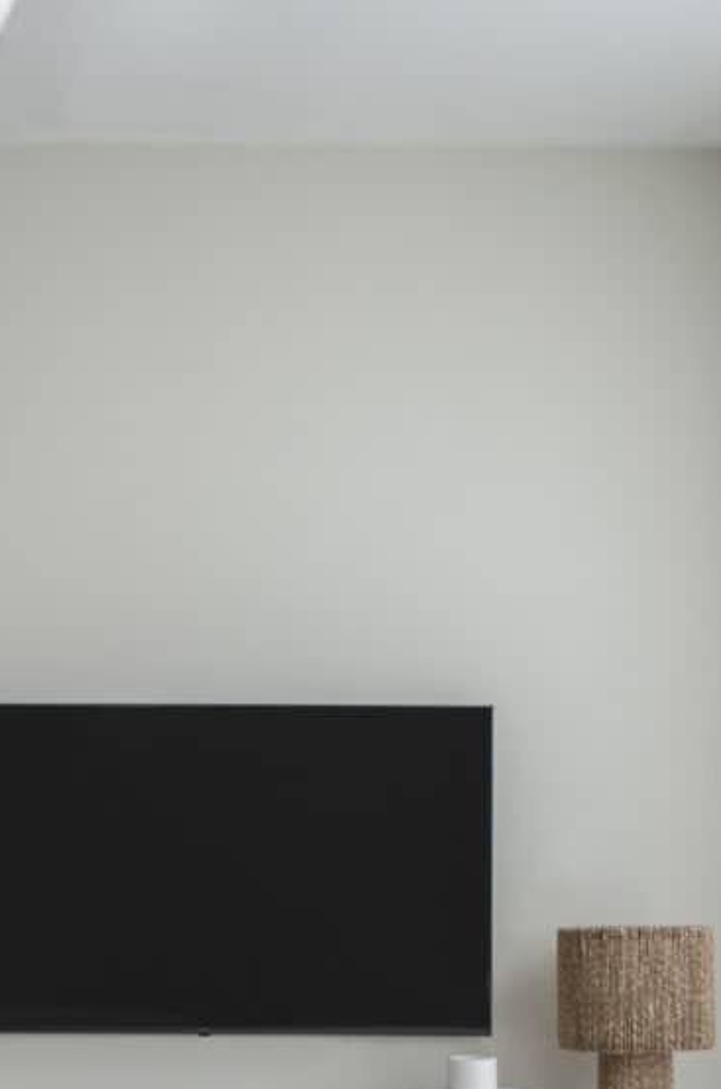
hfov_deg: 19.5
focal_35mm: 69
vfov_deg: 28.5
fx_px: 2082
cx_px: 151
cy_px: 915
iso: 320
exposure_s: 1/640
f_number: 3.8
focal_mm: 22
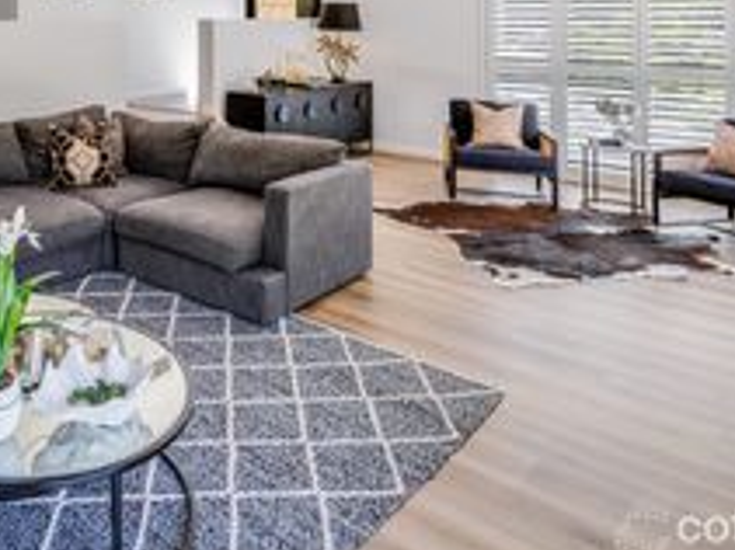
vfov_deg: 42.8
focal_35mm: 30
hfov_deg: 52.8
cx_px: 77
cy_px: 54
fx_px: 637
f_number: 11
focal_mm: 14
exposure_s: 1/80
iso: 320
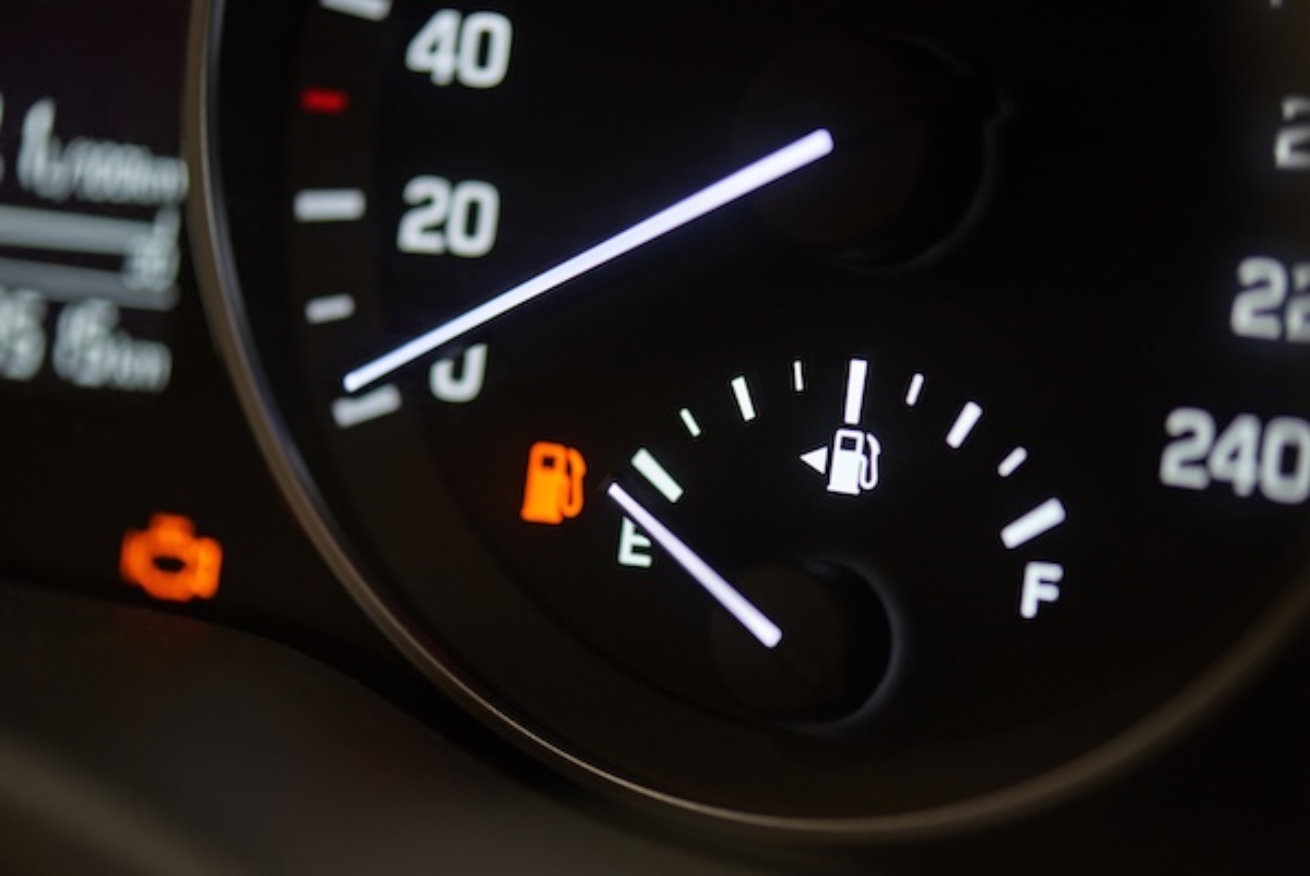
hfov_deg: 19.4
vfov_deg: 13.1
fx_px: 3823
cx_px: 655
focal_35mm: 105
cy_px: 438
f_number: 4
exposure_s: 1/60
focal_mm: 105
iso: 400
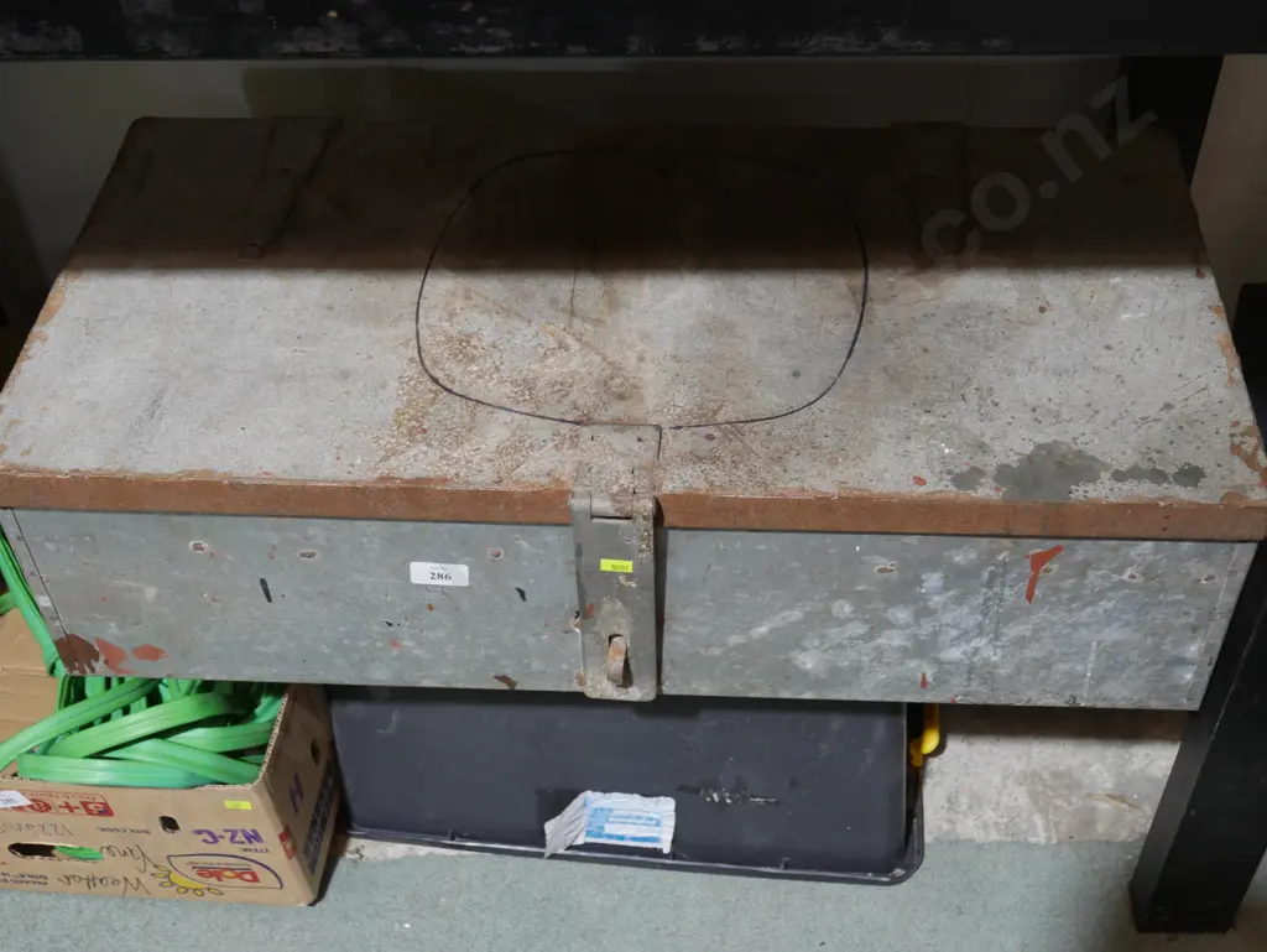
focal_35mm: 46
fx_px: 1684
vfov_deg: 31.5
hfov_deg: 41.2
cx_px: 634
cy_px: 476
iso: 1000
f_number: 5.1
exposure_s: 1/60
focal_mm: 23
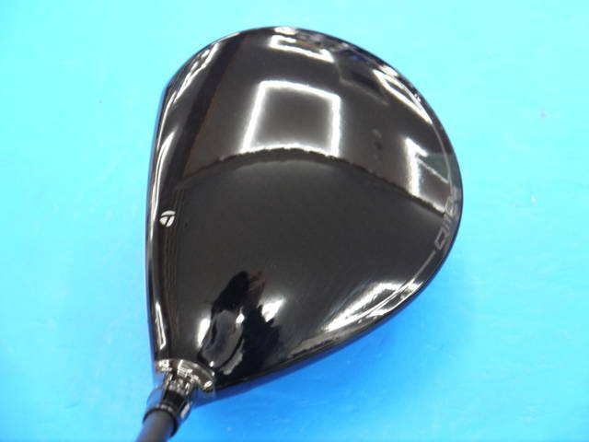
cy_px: 221
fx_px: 1429
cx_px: 294
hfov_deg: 23.3
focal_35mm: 84
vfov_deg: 17.6
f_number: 5.6
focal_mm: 42
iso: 800
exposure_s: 1/50
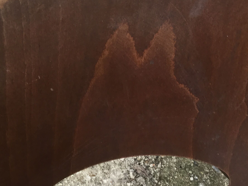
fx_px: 408
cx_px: 127
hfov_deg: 33.8
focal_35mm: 57
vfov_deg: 25.5
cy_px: 56
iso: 25
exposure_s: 1/33
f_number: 2.4
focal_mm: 3.3
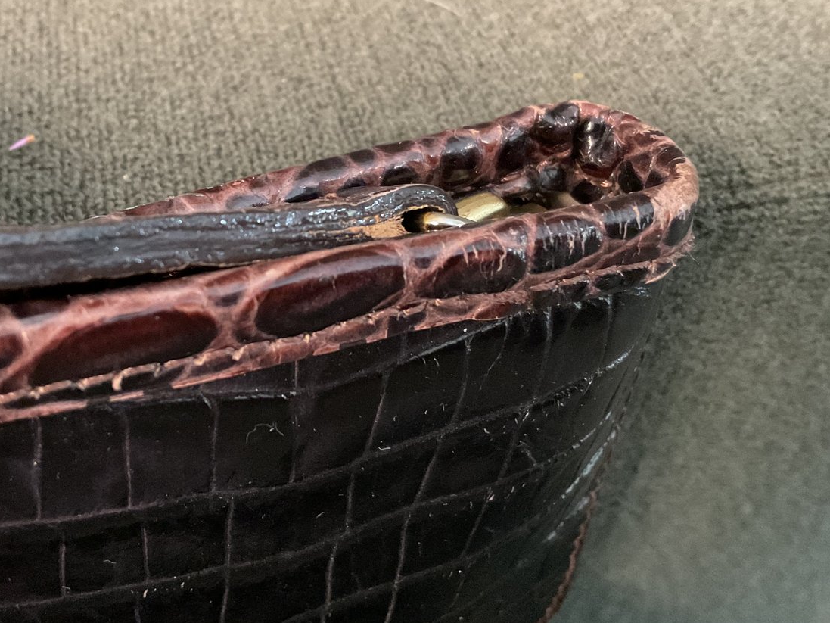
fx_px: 959
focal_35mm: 40
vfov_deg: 35.7
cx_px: 304
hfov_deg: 46.3
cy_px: 221
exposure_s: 1/24
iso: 500
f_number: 1.8
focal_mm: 3
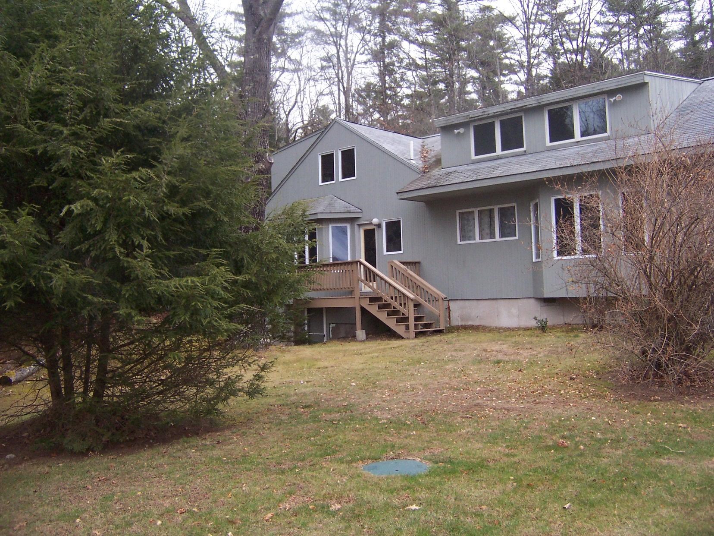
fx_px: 681
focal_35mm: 33
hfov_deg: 55.4
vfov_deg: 42.9
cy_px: 268
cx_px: 357
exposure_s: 1/60
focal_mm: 5.5
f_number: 2.8
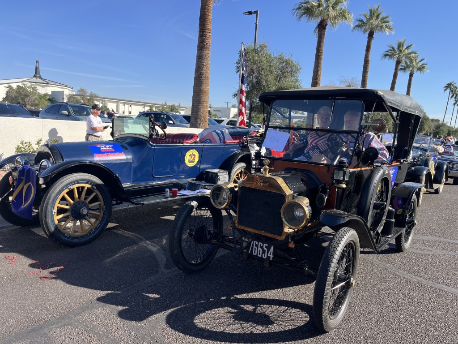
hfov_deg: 67.3
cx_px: 229
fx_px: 344
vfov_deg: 53.1
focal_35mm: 26
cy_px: 172
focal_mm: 5.1
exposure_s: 1/1890
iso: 50
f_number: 1.6
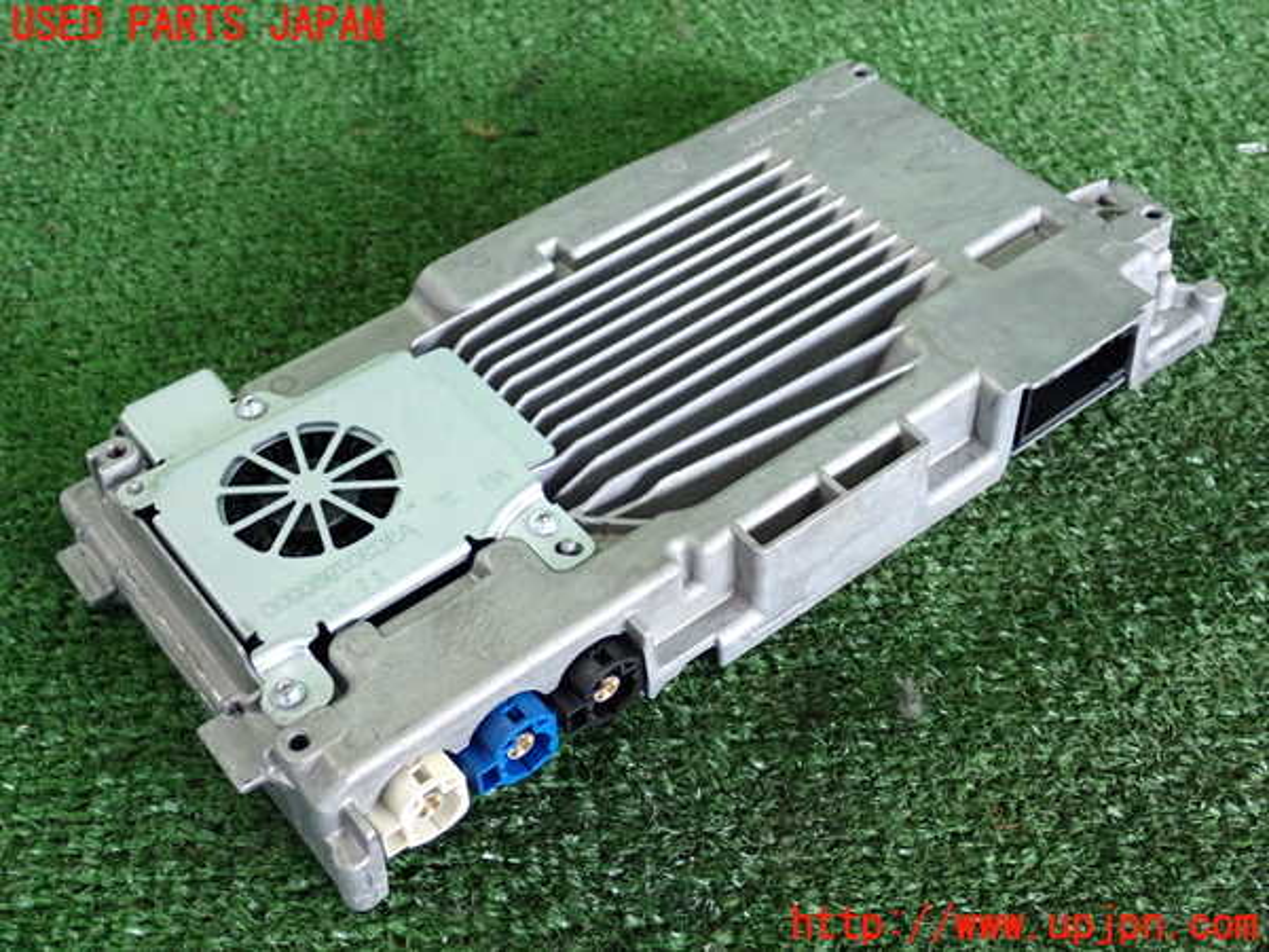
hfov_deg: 42.9
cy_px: 476
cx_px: 634
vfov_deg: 32.9
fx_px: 1613
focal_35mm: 44
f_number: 2.9
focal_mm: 7.84
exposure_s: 1/125
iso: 800
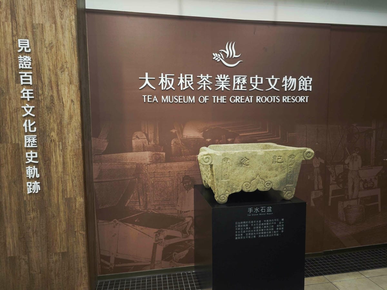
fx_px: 257
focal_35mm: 23
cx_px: 194
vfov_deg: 58.9
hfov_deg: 73.9
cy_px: 145
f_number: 1.63
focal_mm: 8.72
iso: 500
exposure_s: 1/40
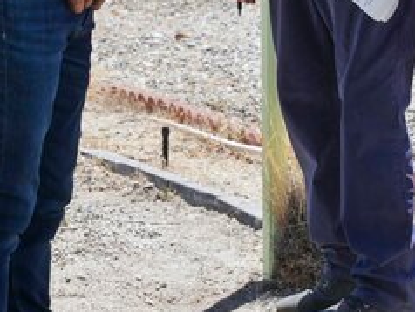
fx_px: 2712
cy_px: -132
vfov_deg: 6.5
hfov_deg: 8.7
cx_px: 126
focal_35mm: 226
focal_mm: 70
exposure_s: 1/250
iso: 125
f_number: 6.3
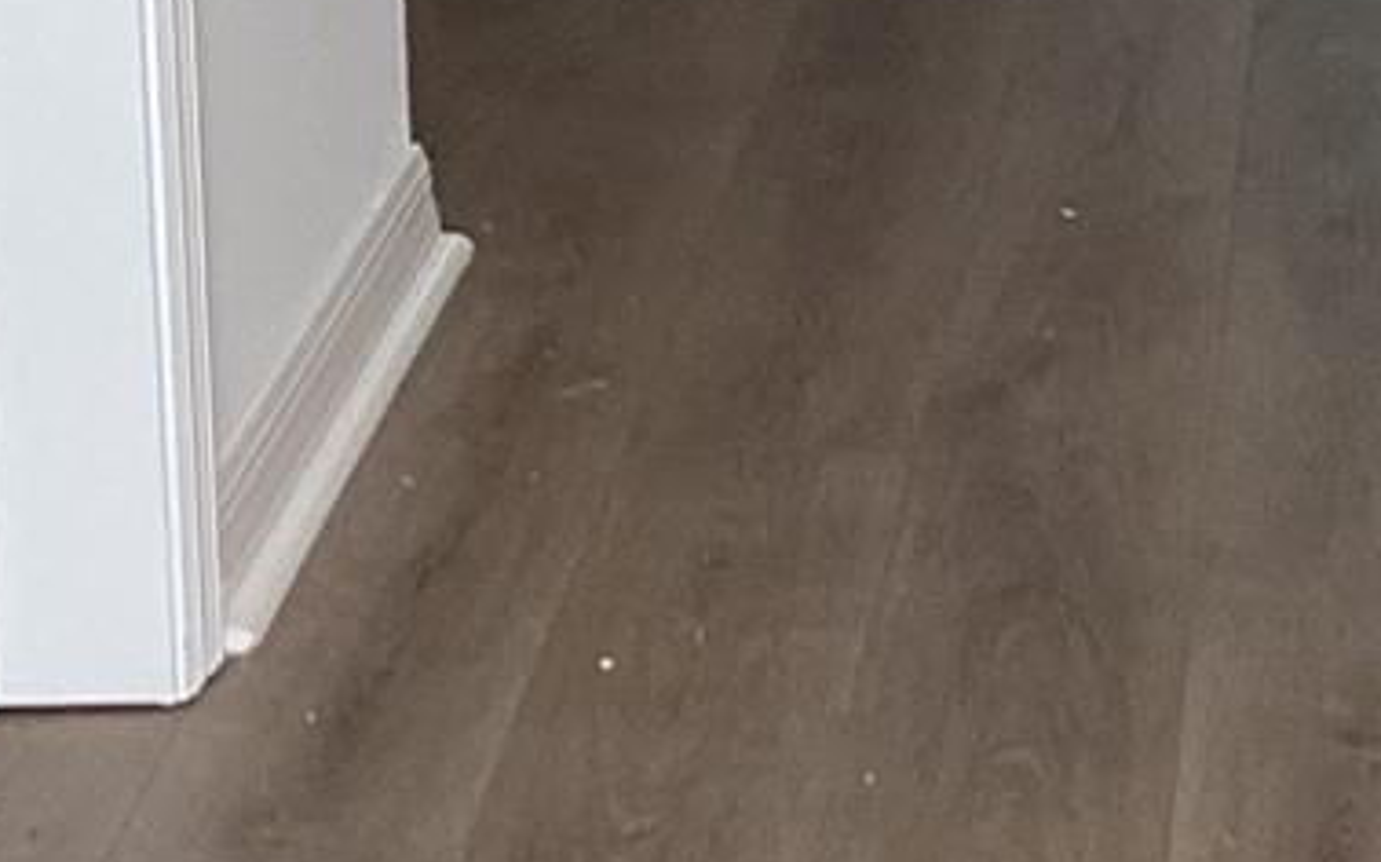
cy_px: -610
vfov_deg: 9.1
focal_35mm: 139
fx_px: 5230
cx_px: 1527
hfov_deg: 14.7
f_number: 2.4
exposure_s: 1/120
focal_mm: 3.3
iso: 40
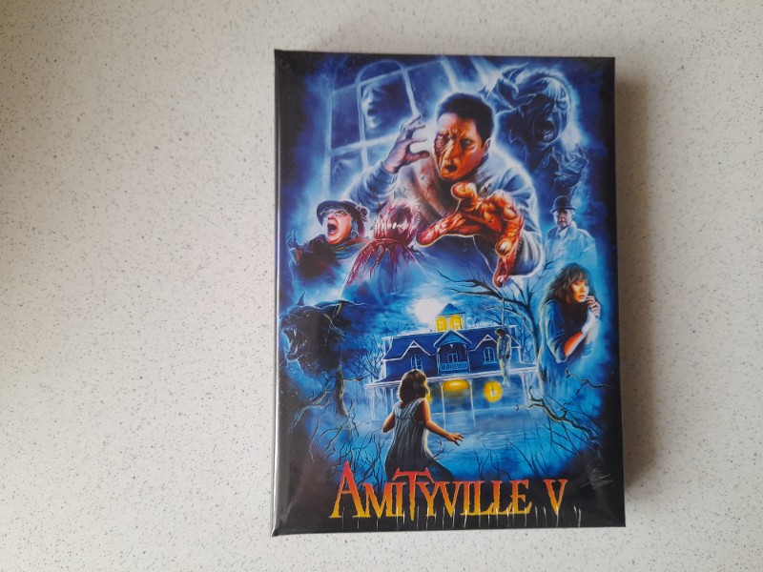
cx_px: 382
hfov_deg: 69.4
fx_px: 551
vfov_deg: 54.9
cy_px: 286
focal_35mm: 25
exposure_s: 1/50
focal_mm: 4.6
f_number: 2
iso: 160
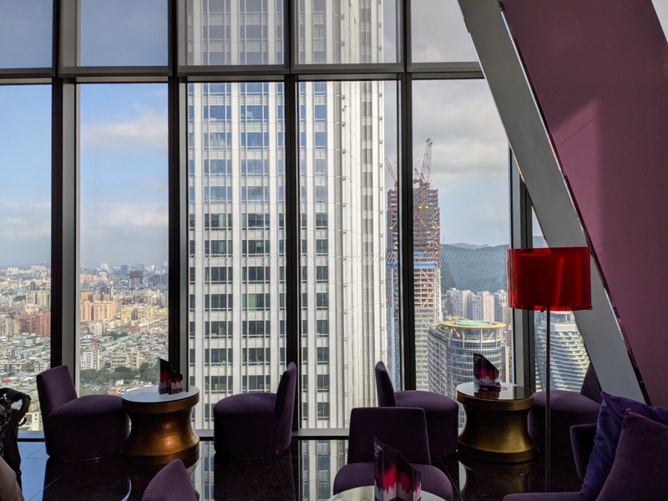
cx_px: 334
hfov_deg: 65.3
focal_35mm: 27
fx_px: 521
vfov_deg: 51.4
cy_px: 250
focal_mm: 4.38
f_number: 1.73
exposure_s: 1/1560
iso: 71
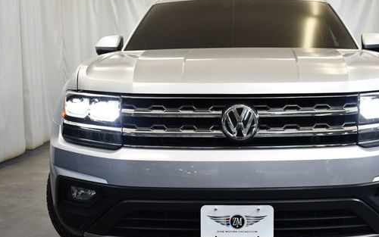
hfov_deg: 42.3
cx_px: 236
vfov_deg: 27.4
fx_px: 486
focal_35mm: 47
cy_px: 126
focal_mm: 18
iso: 800
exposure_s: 1/160
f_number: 3.5
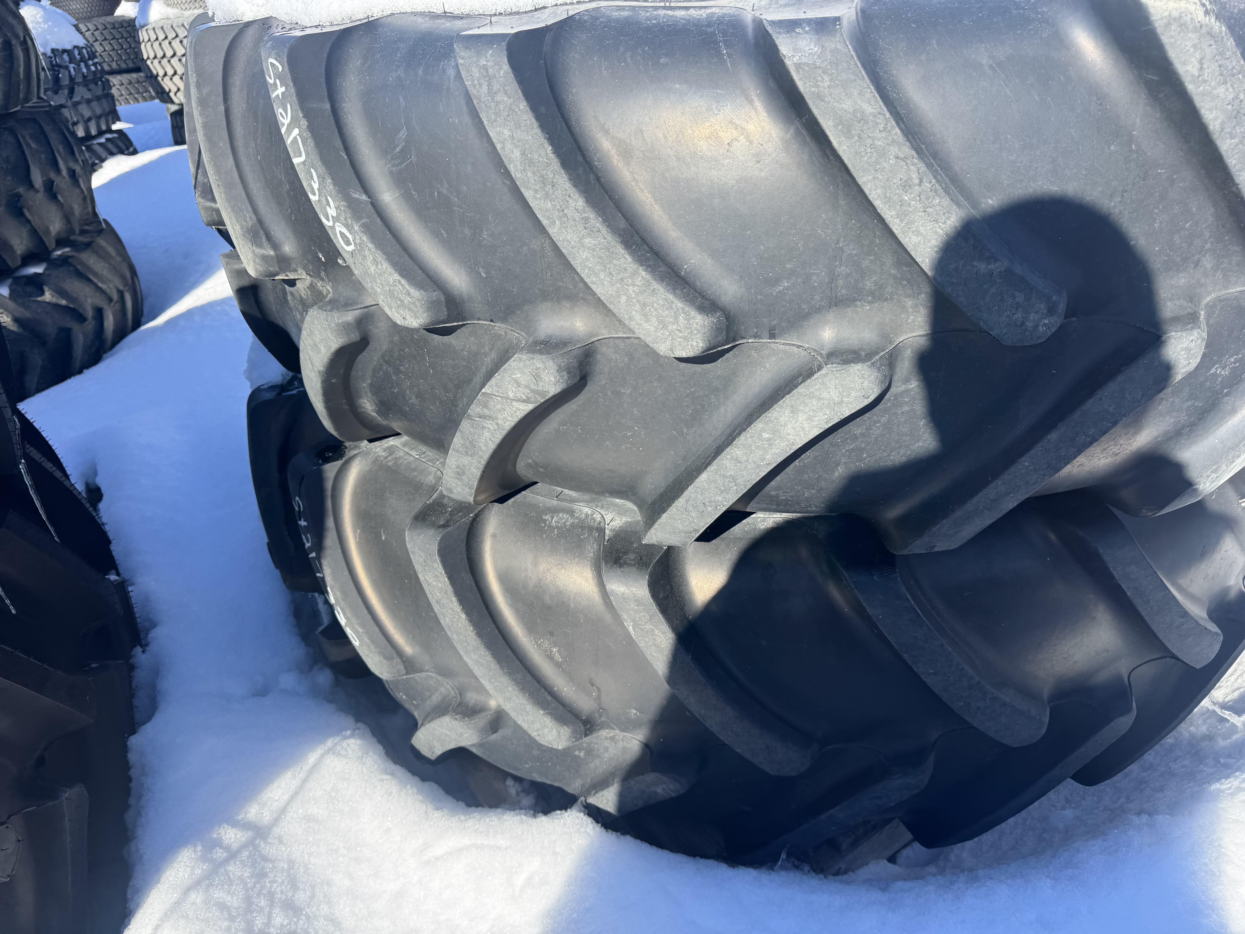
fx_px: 863
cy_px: 467
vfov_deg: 56.8
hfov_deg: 71.6
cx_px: 622
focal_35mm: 24
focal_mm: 6.76
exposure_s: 1/1678
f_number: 1.78
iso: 80
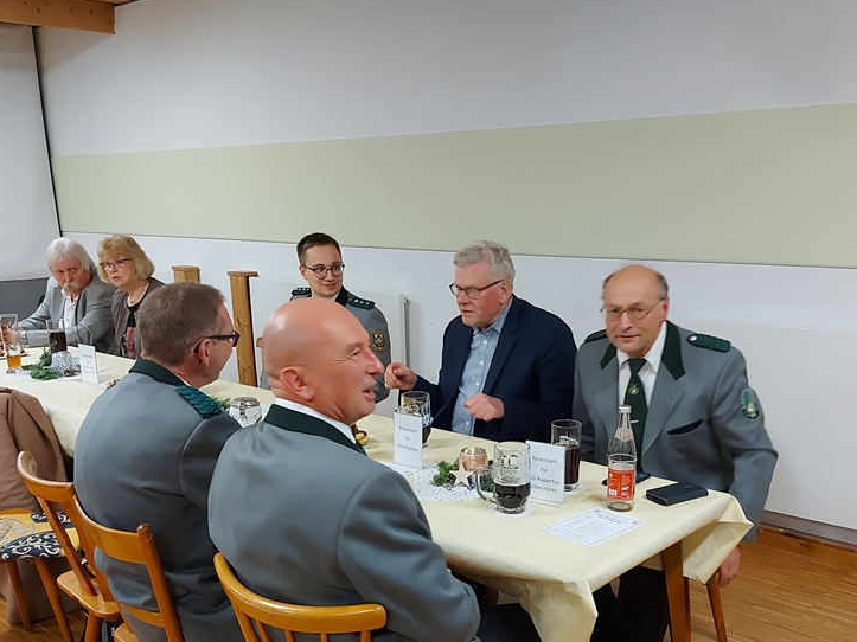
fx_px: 842
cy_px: 442
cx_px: 449
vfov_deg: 41.1
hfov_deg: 53.9
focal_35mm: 34
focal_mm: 5.23
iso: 320
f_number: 1.8
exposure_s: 1/33
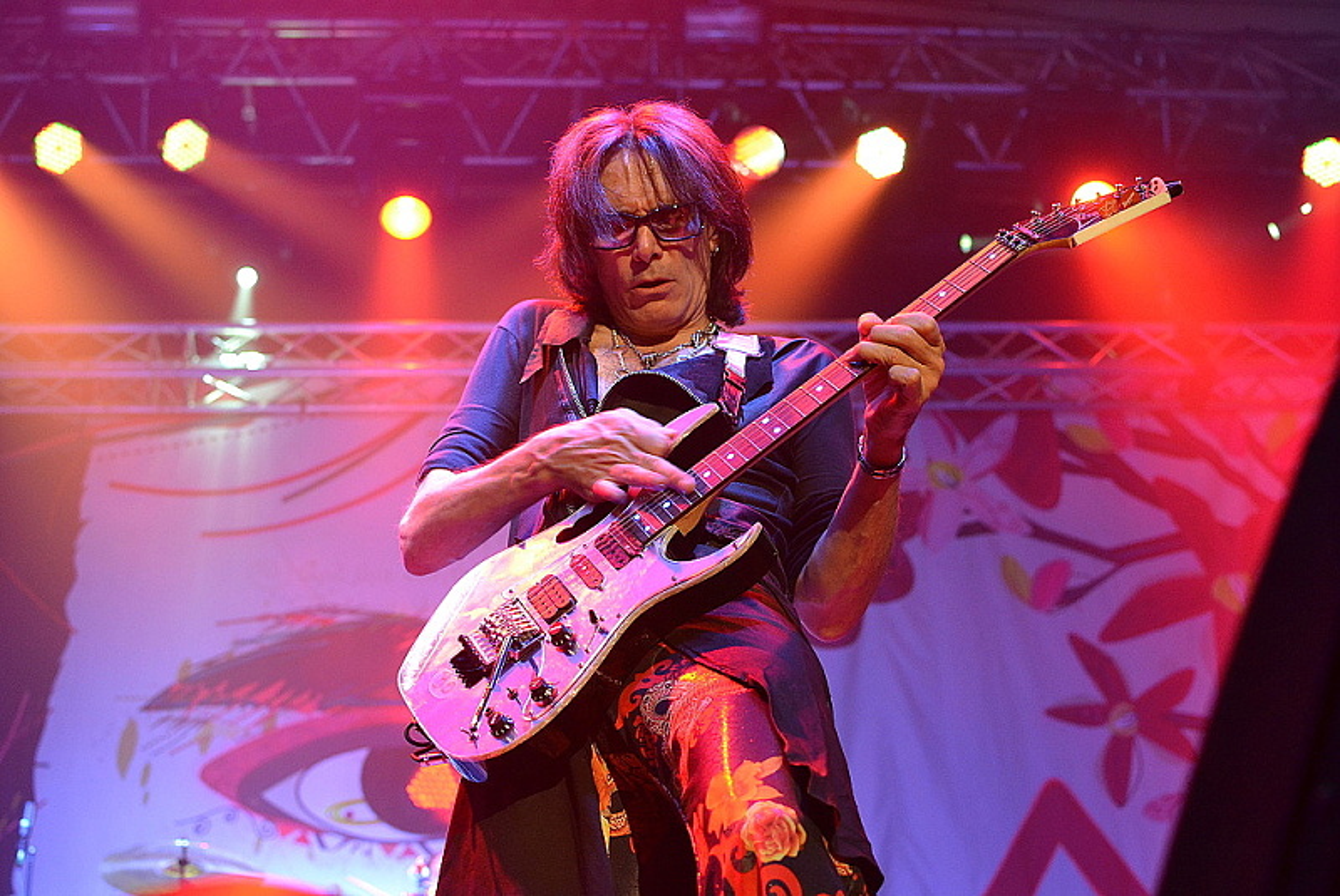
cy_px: 448
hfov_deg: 37.8
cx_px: 670
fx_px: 1956
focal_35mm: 52
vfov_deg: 25.8
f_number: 2.8
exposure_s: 1/200
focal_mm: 35
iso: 1600
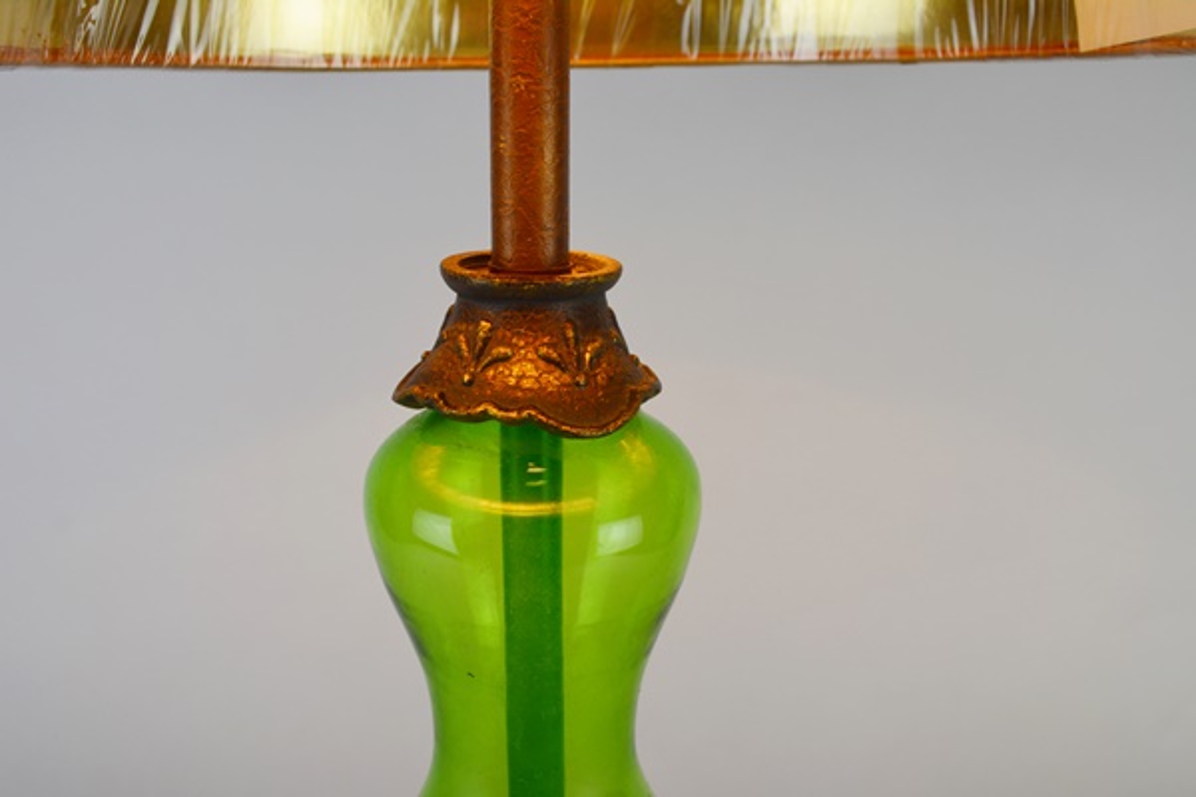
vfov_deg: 36.9
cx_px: 598
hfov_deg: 53.1
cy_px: 398
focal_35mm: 36
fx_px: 1196
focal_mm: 24
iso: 200
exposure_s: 1/160
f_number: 6.3
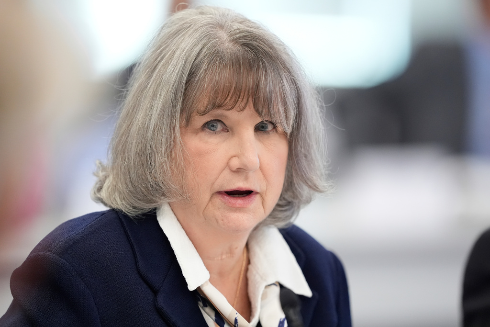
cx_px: 245
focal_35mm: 400
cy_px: 164
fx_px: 5445
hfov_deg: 5.2
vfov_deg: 3.4
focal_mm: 400
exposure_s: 1/640
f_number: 2.8
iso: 5000
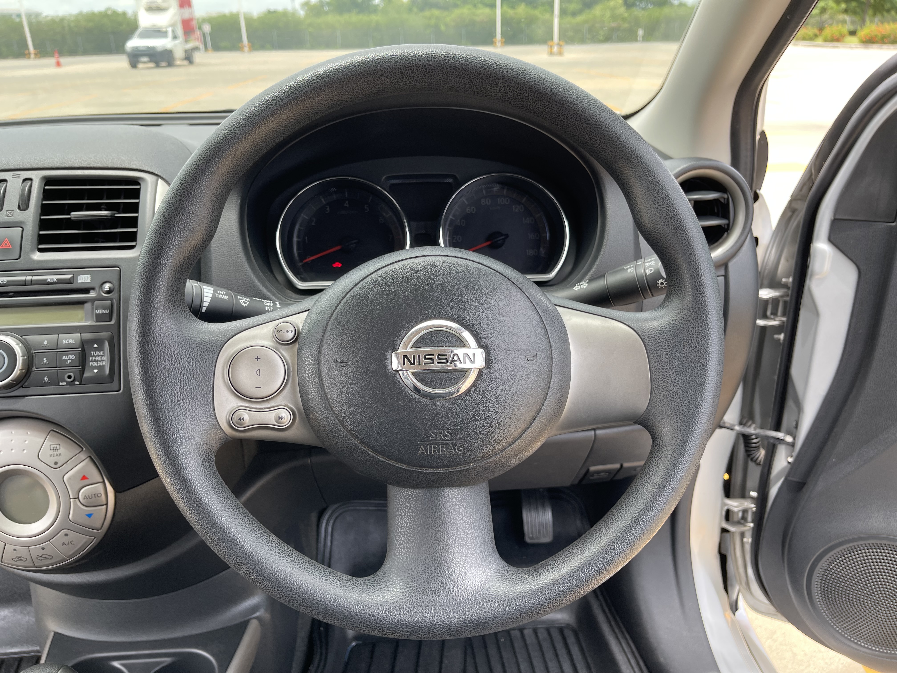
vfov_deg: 54.9
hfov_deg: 69.4
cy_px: 336
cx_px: 448
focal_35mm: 25
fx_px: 648
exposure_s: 1/271
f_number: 1.6
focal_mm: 5.1
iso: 32
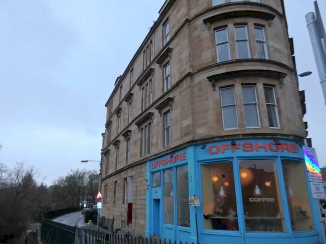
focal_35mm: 25
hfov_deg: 69.4
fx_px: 235
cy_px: 122
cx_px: 163
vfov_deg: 54.9
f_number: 3
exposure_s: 1/100
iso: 125
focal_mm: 4.5
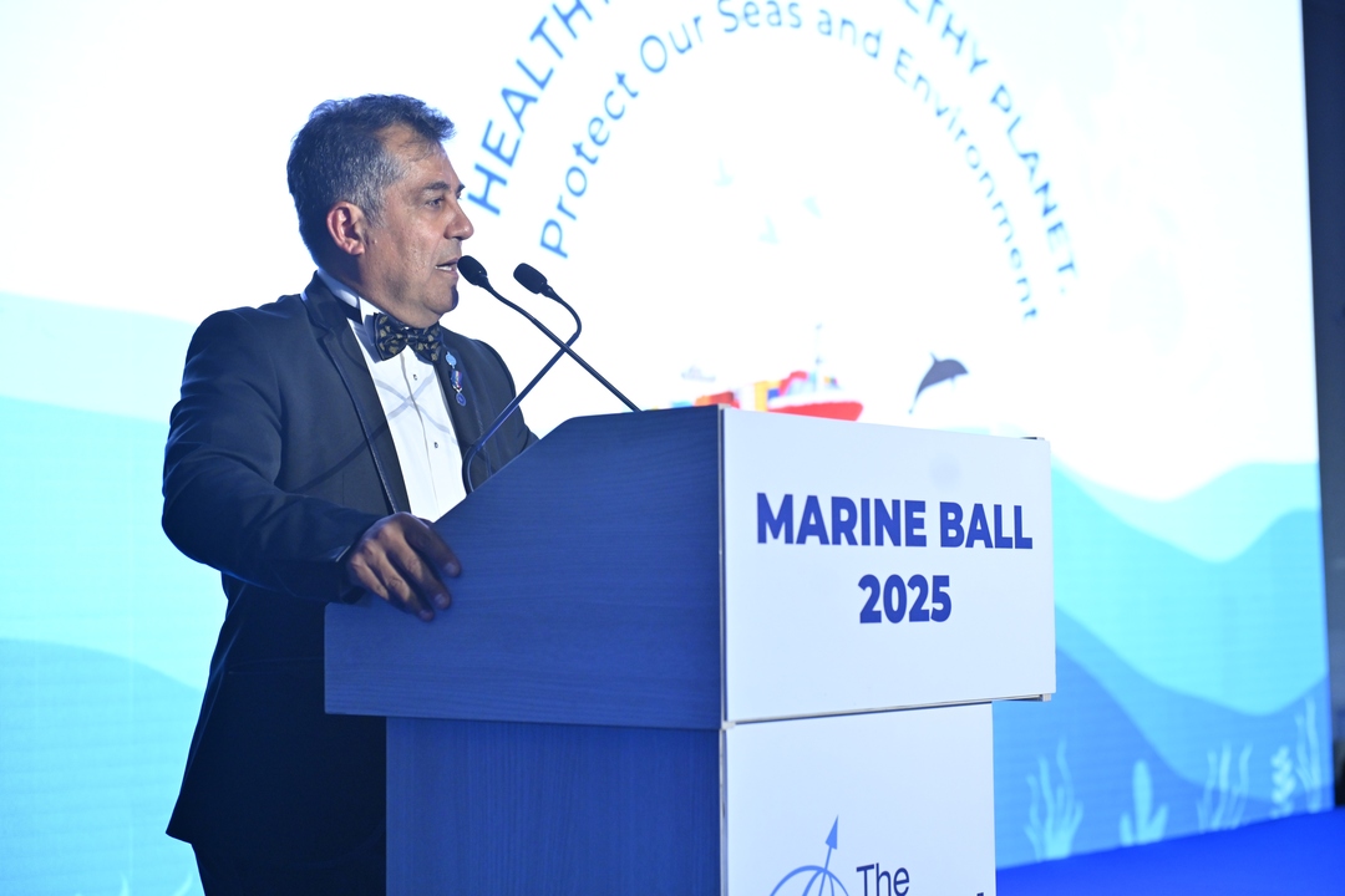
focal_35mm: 55
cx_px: 672
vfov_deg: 24.6
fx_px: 2055
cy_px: 448
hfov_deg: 36.2
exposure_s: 1/160
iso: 1600
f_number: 3.5
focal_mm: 55
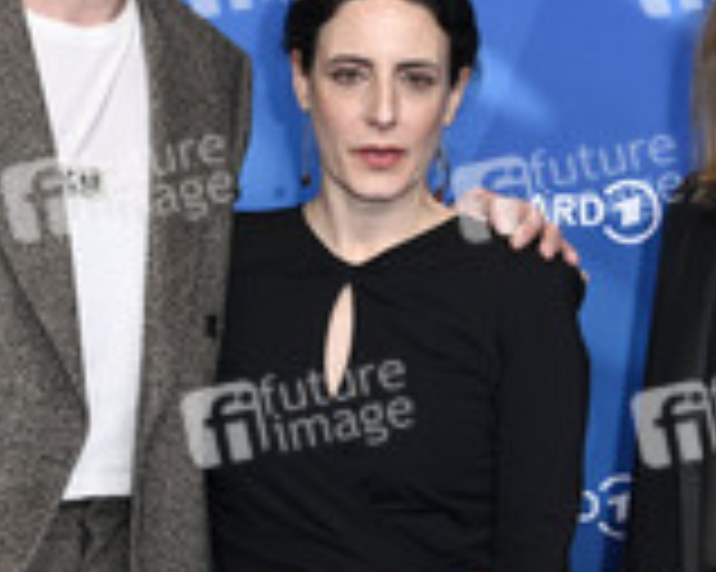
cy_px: 302
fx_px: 3833
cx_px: 628
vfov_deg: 8.5
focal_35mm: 181
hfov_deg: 10.6
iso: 1000
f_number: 5.6
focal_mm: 68
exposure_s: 1/250
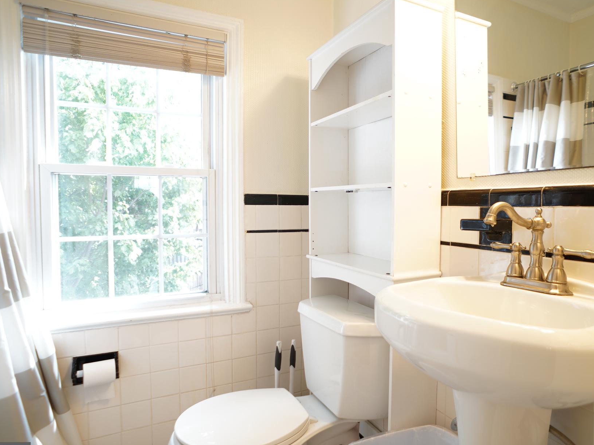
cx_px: 324
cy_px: 220
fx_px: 498
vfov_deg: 48.2
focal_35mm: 29
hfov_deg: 61.6
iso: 100
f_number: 2.8
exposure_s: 1/25
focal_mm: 16
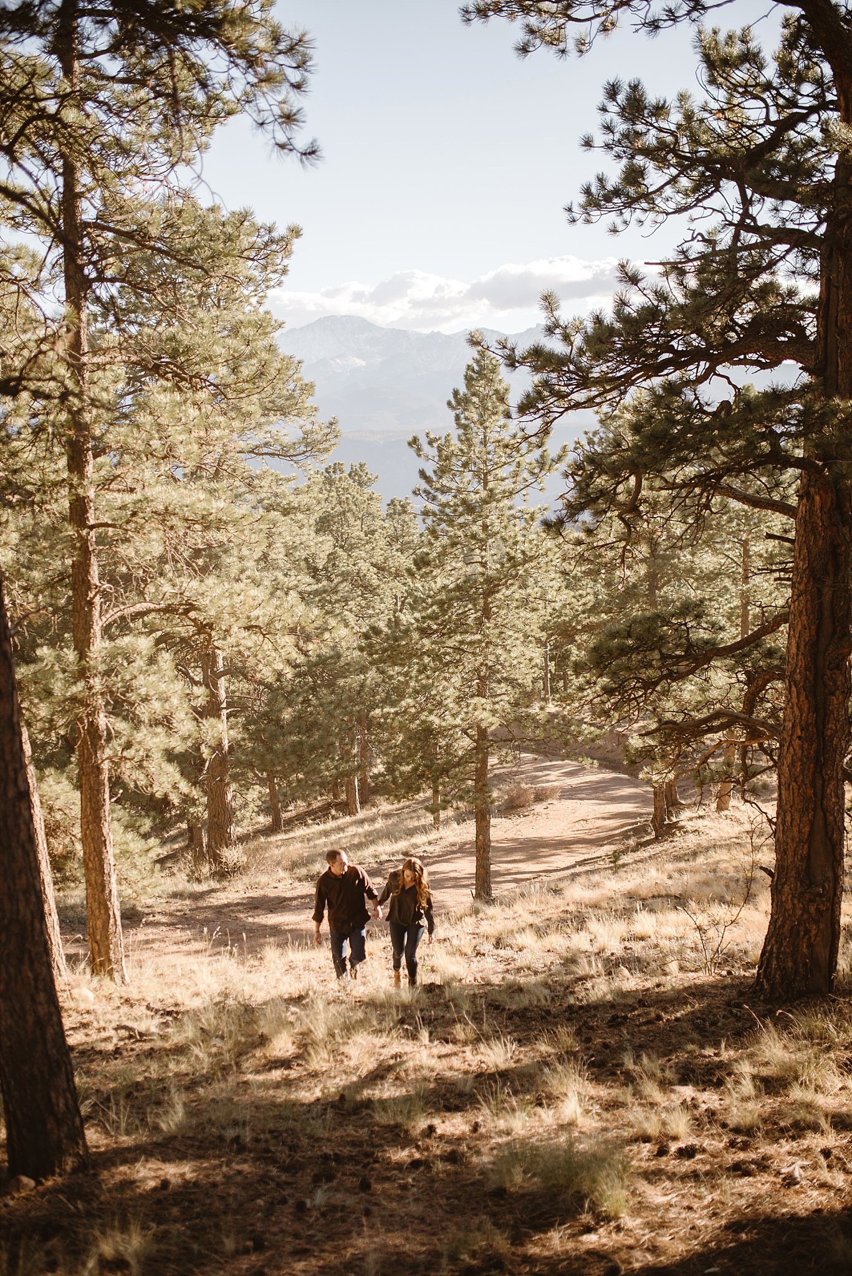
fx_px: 1241
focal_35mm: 35
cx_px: 426
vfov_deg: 54.4
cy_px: 638
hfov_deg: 37.9
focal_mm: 35
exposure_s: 1/3200
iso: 200
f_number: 1.8
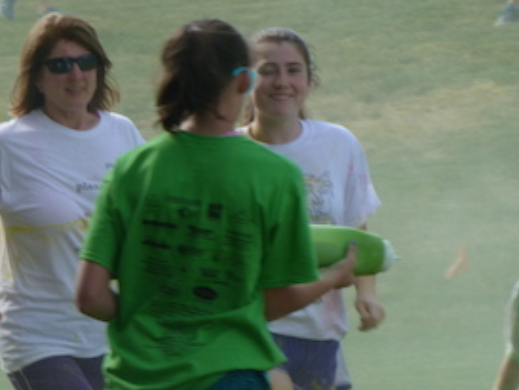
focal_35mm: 591
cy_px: 302
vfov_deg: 2.5
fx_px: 8865
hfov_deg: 3.4
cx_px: 107
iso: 100
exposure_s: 1/200
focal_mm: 54.5
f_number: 4
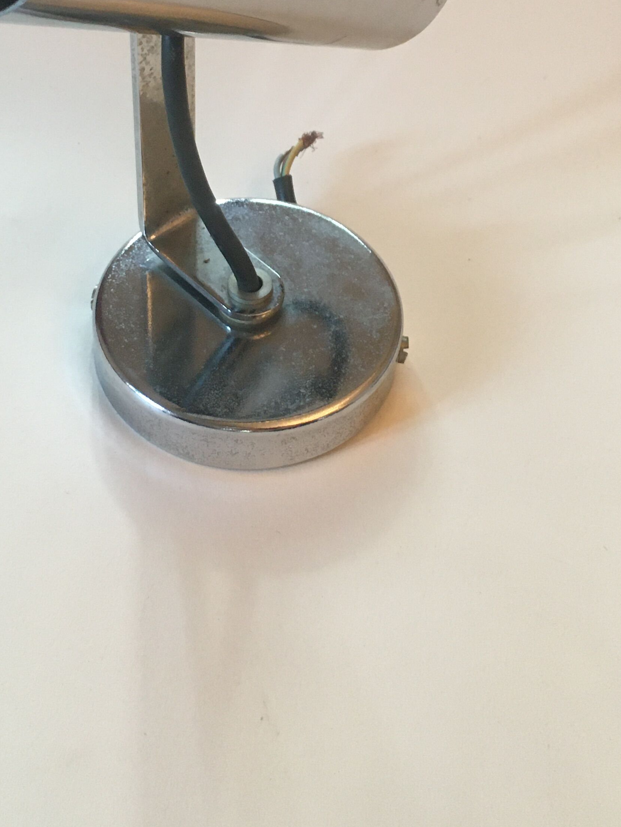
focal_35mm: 53
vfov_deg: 35.2
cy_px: 190
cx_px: 297
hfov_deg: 27.5
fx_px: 1267
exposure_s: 1/33
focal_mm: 4.15
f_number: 2.2
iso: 160
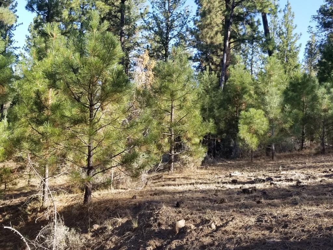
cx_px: 166
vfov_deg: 53.1
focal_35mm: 26
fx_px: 250
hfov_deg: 67.3
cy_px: 125
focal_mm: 4.25
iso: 50
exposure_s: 1/648
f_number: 1.7
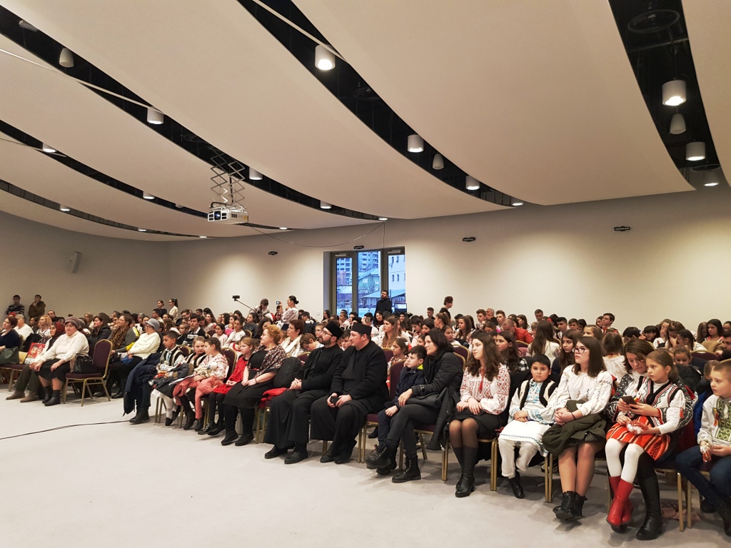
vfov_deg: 53.1
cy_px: 274
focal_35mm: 26
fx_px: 549
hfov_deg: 67.3
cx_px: 366
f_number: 1.7
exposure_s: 1/33
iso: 160
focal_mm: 4.2
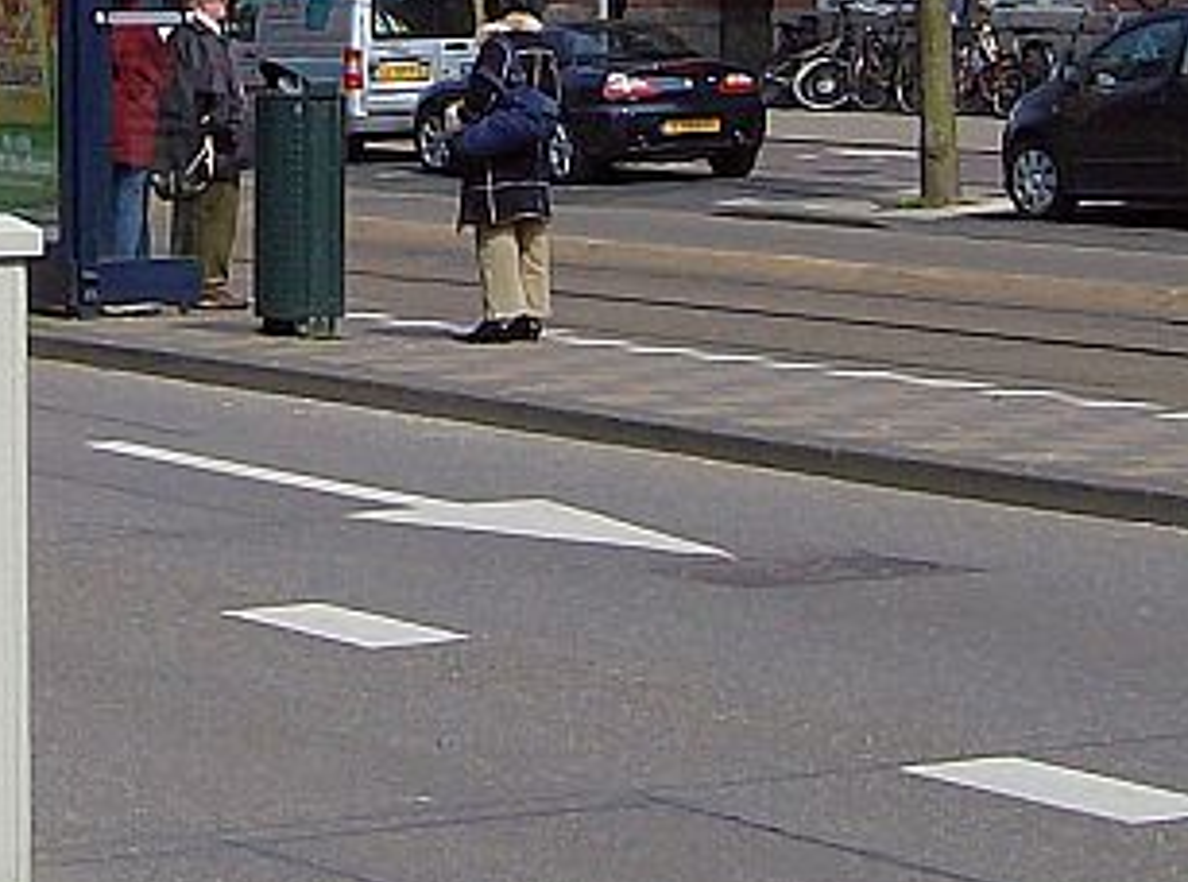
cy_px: -431
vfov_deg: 7.7
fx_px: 6395
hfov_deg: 10.5
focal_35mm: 187
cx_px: 93
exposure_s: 1/612
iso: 100
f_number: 5.6
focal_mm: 9.3
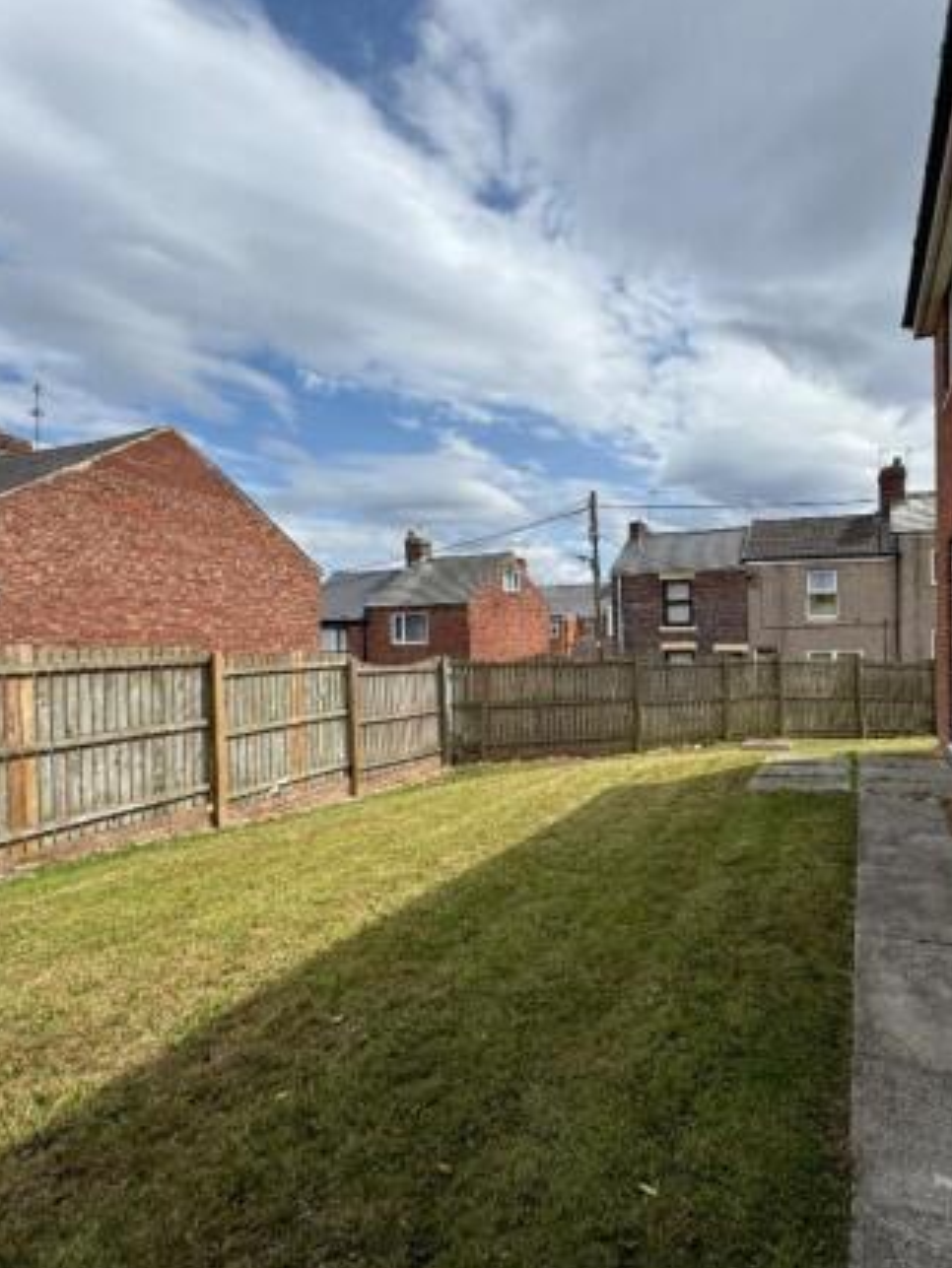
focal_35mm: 19
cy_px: 637
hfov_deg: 67.4
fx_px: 696
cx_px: 611
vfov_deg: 84.6
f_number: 2.2
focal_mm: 2.22
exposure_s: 1/2770
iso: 50
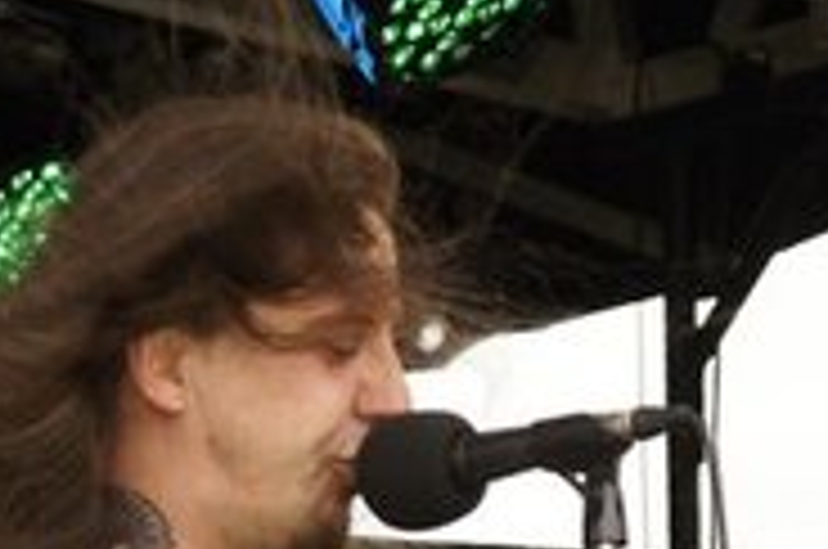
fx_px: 8518
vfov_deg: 3.7
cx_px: 284
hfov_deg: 5.6
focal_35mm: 371
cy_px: 850
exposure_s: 1/125
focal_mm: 70
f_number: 5.6
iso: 100
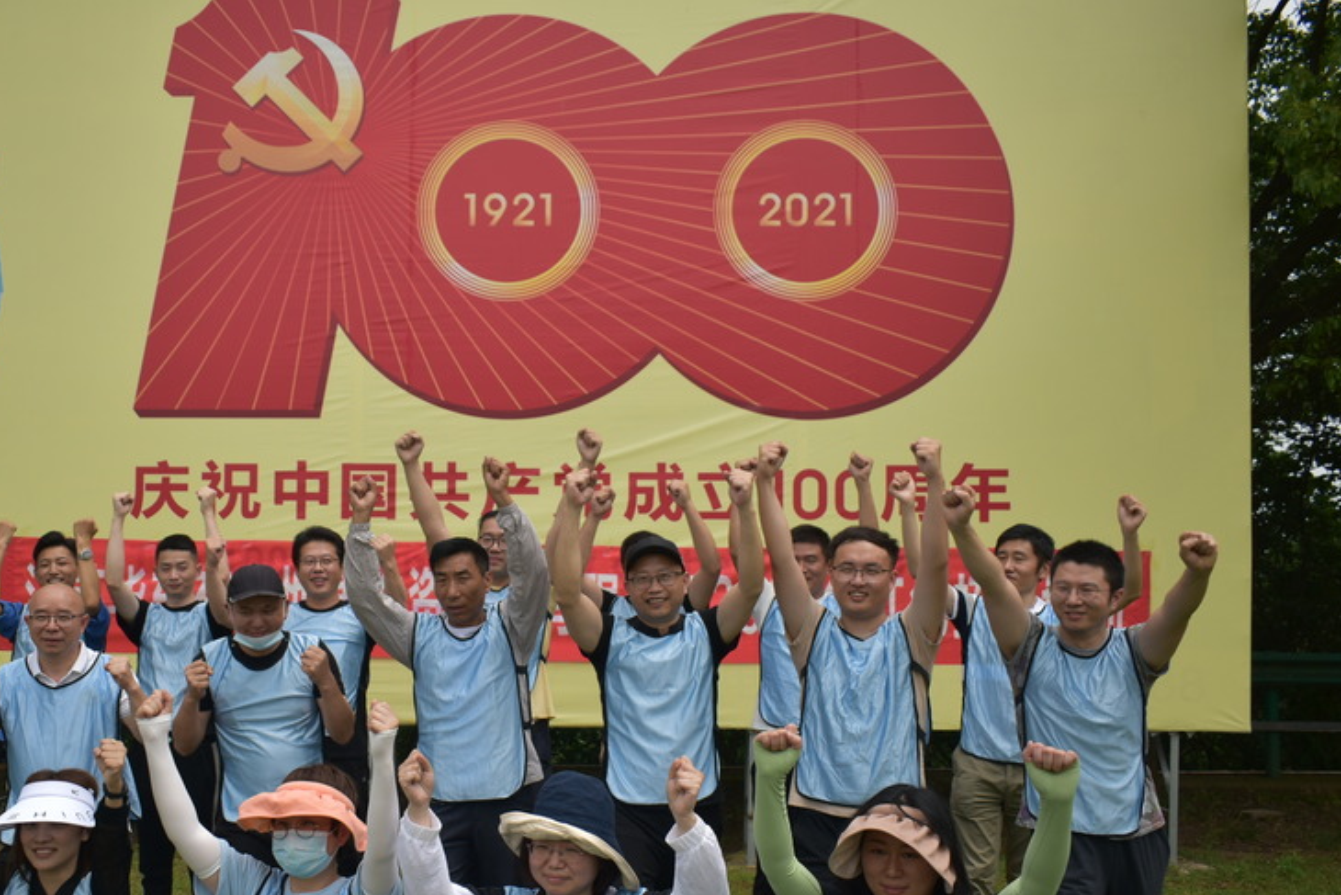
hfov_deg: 51.4
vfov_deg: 35.8
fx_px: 1378
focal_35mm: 37
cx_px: 514
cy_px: 538
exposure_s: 1/800
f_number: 3.5
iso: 100
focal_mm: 18
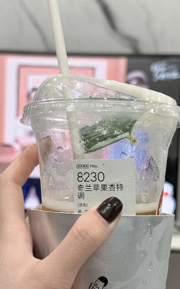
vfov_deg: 28.4
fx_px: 565
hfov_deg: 18.1
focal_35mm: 72
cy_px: 190
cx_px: 104
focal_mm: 6.76
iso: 125
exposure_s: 1/50
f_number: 1.78
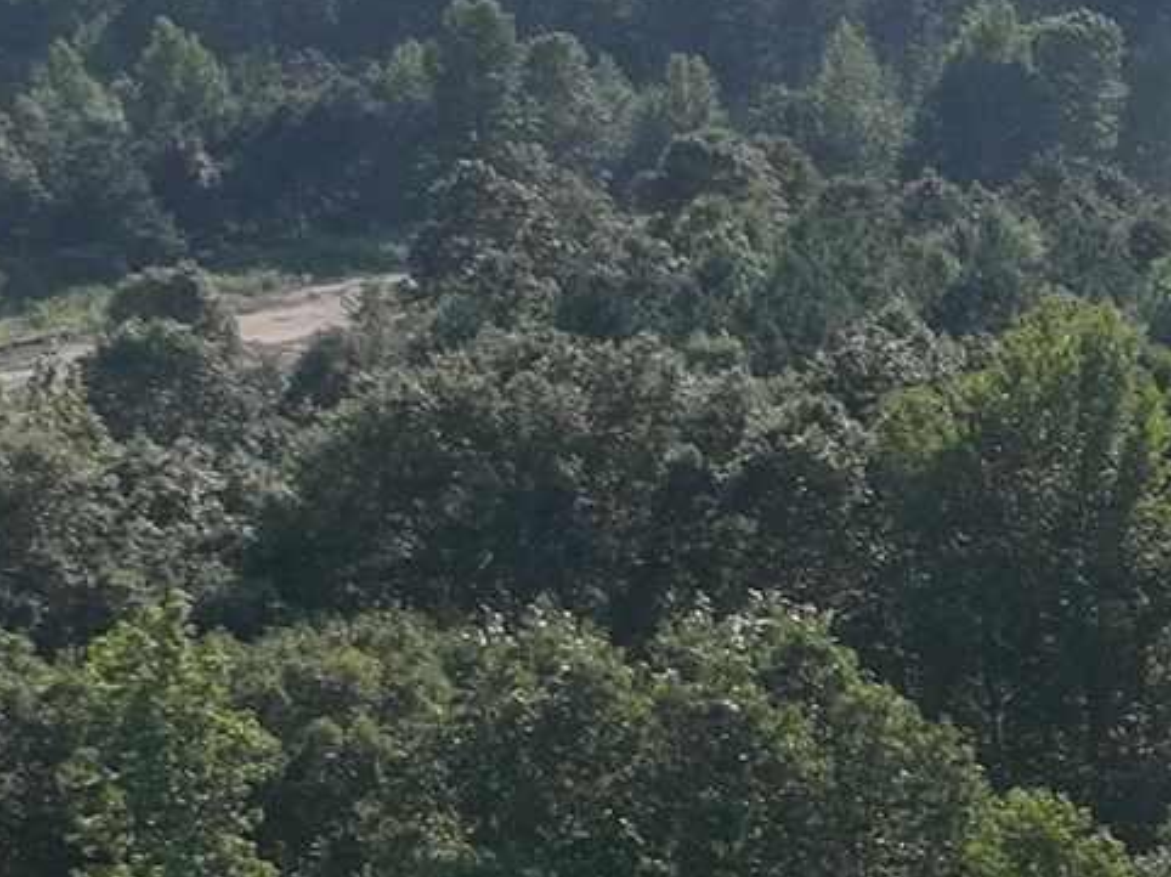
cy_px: 1303
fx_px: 5173
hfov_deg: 11.0
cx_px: 2770
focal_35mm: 153
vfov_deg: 9.4
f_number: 2.8
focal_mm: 12.29
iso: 300
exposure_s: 1/6400
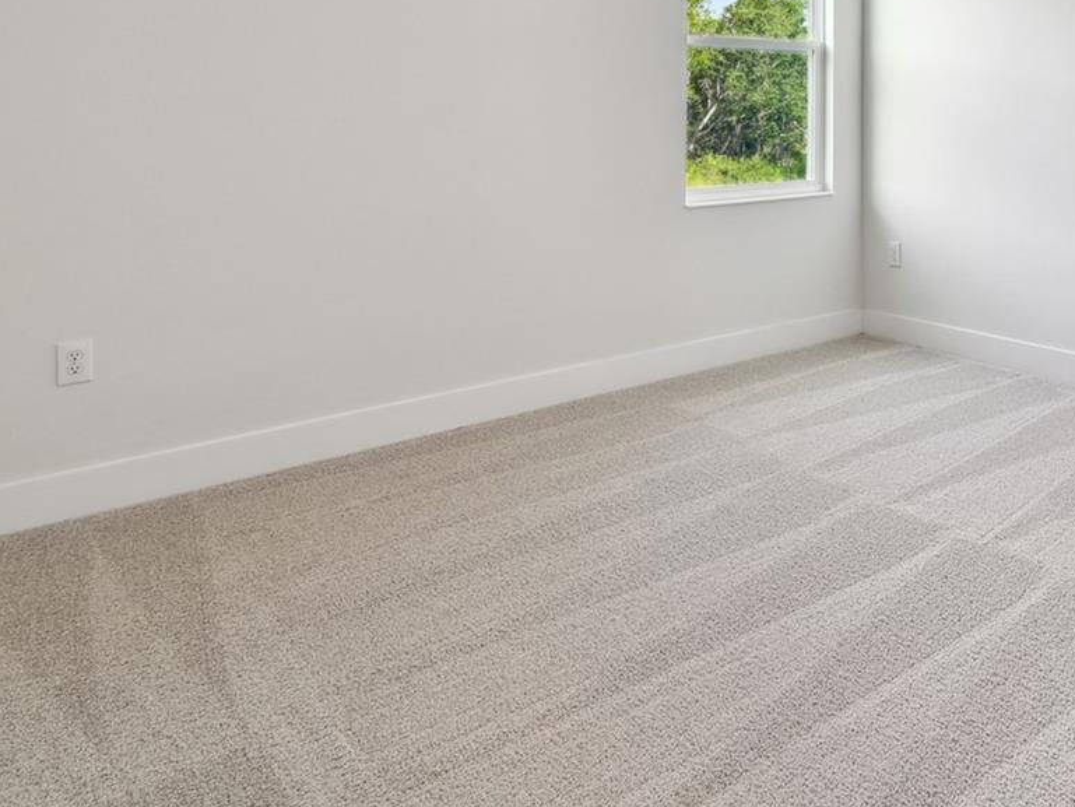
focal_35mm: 30
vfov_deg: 43.3
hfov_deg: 54.8
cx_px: 893
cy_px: 99
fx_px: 932
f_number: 7.1
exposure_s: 1/6
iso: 100
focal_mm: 10
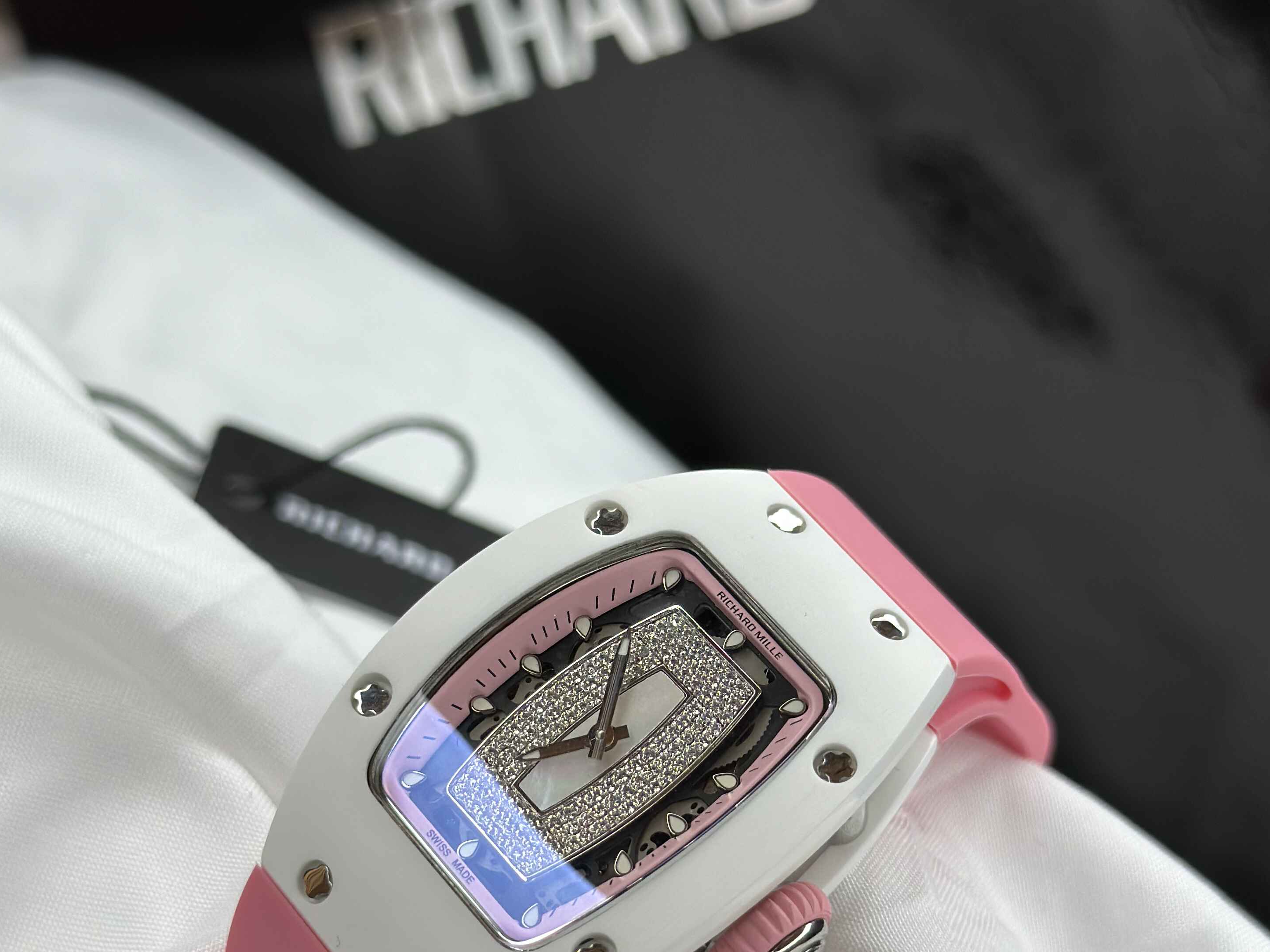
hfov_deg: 29.0
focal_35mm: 67
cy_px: 660
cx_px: 652
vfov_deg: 21.8
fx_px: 2458
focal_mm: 6.86
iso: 80
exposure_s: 1/1120
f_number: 1.78
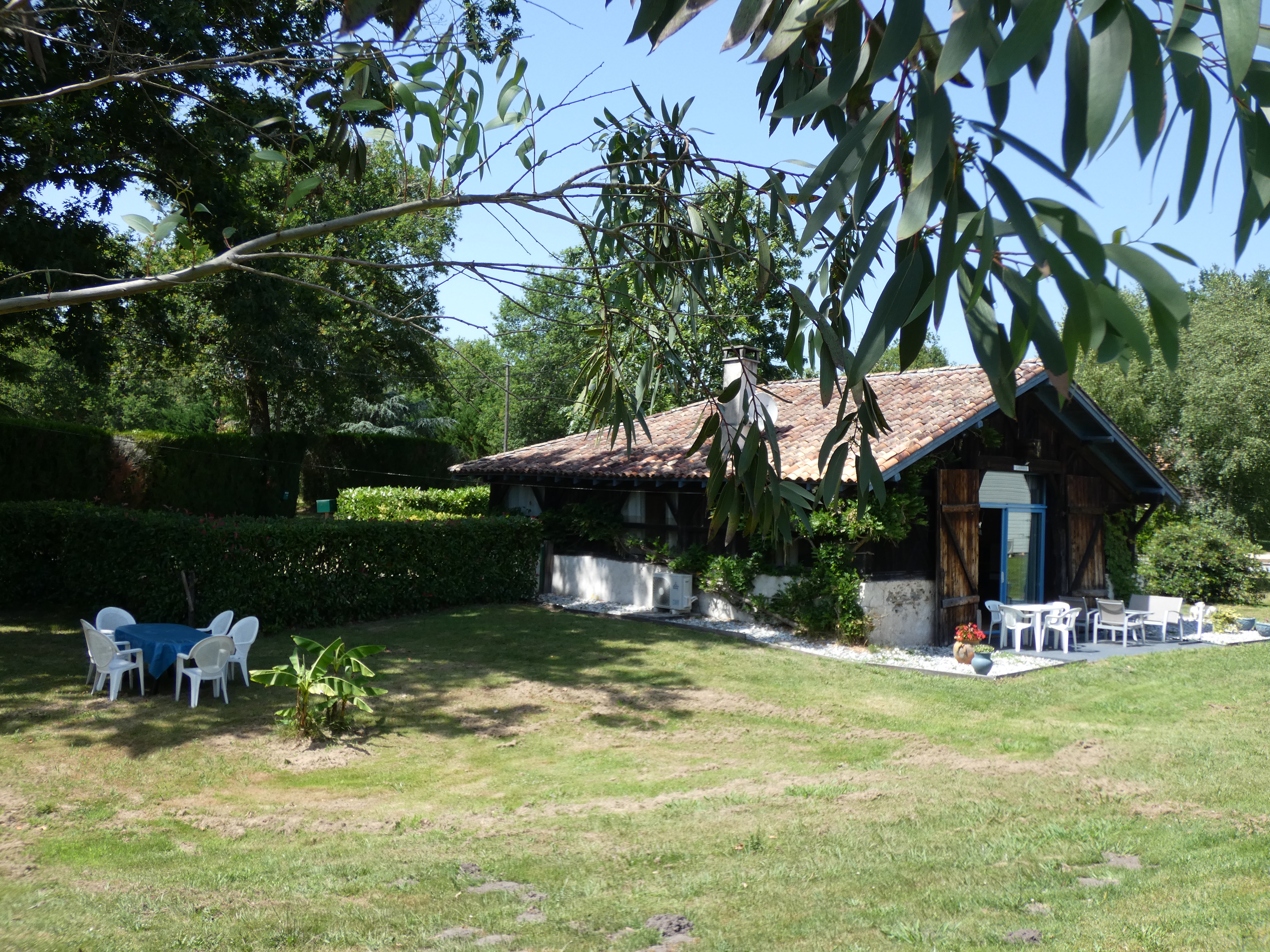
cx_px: 635
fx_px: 1284
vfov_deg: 40.7
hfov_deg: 52.6
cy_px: 476
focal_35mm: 35
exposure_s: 1/400
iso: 80
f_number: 3.4
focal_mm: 6.2
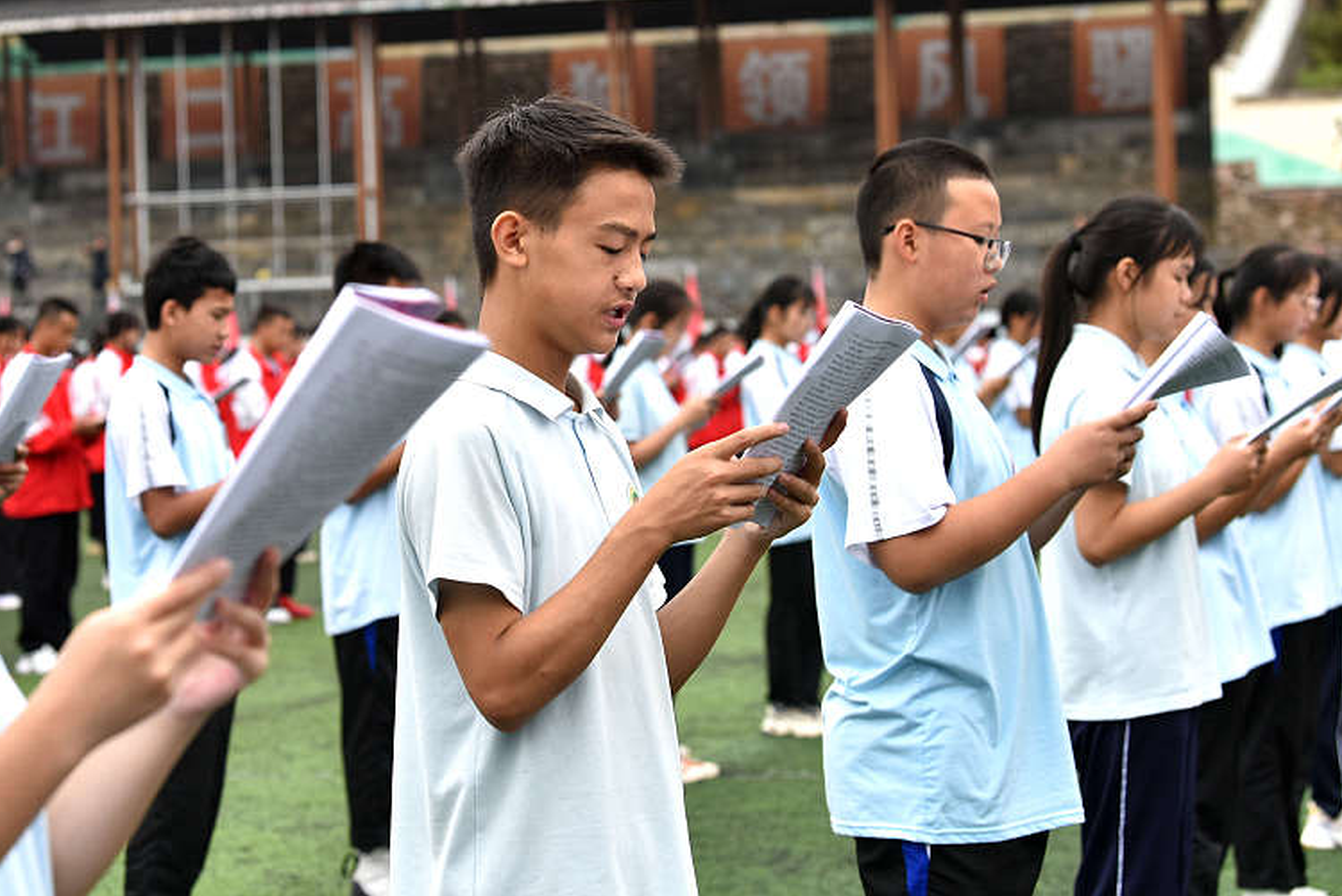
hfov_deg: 18.2
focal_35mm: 112
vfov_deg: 12.2
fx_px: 4177
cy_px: 283
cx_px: 487
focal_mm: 70
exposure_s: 1/320
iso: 200
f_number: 4.5
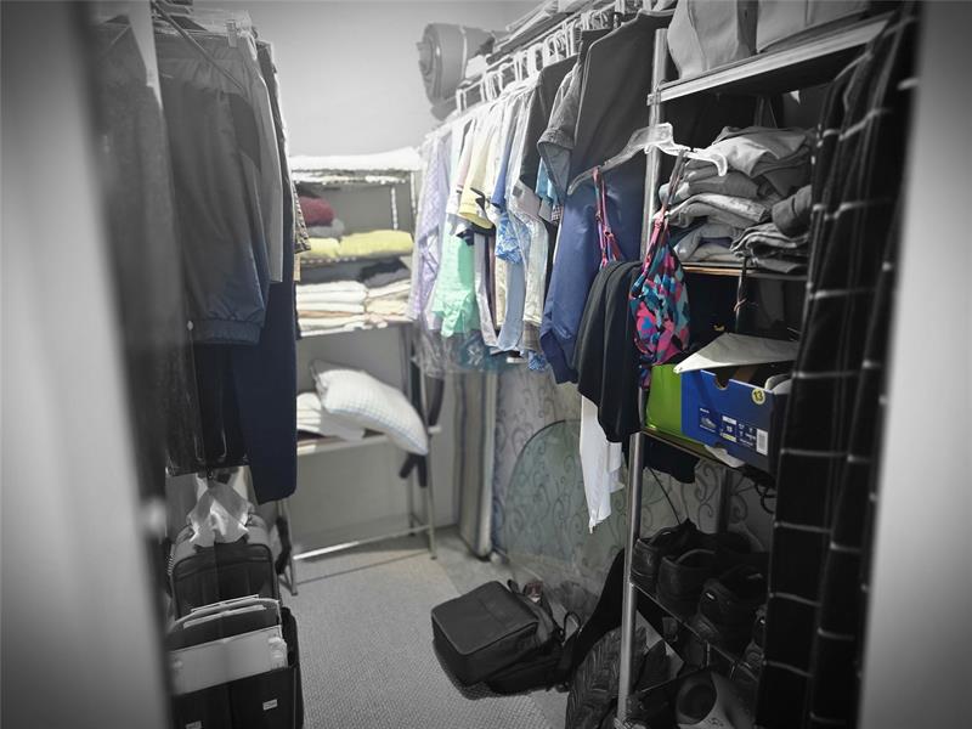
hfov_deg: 73.9
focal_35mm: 23
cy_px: 364
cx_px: 486
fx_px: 646
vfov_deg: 58.9
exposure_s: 1/60
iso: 800
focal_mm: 6.3
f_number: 1.7
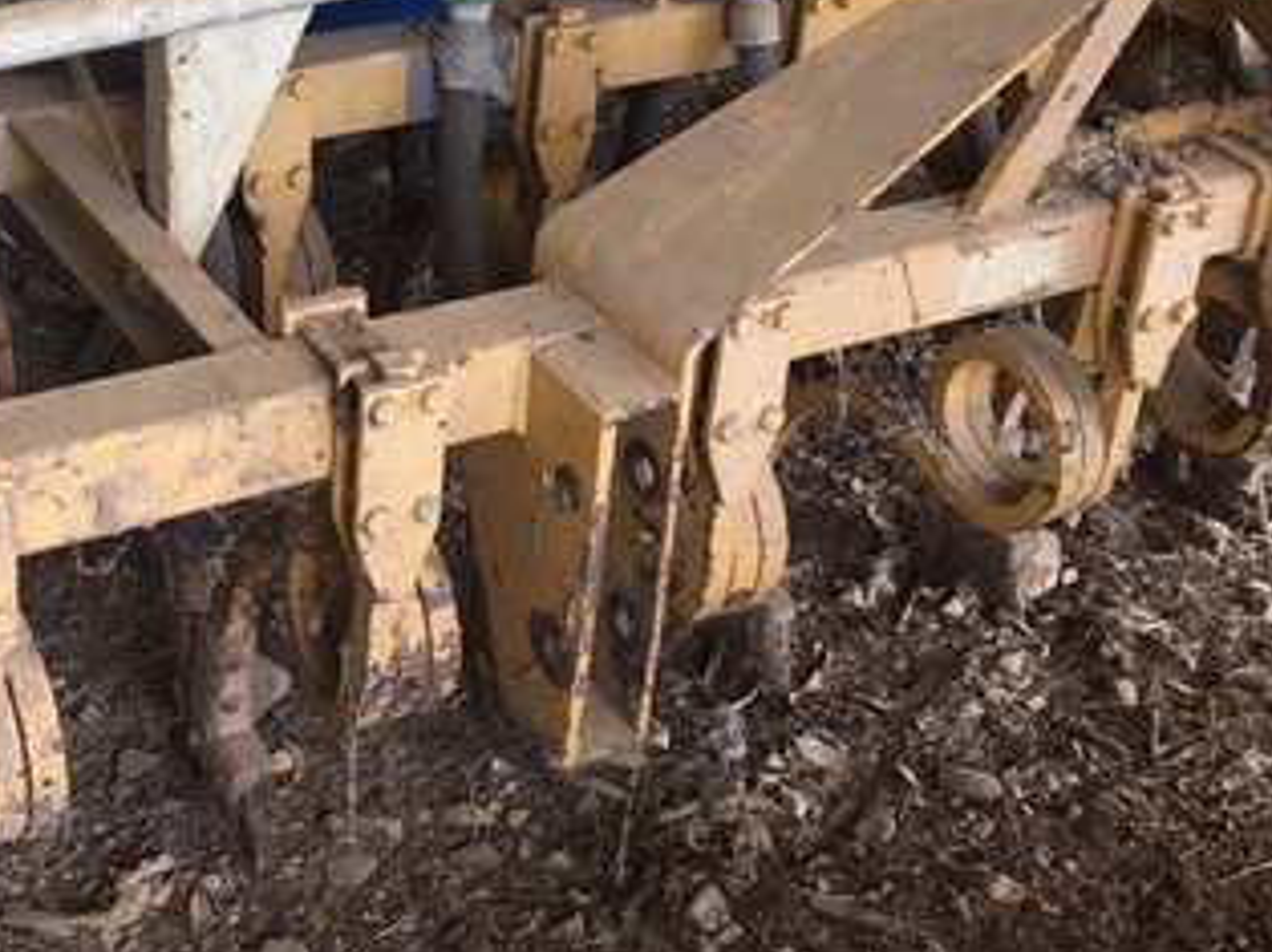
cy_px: 164
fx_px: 2240
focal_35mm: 61
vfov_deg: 23.6
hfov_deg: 31.5
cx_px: 442
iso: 25
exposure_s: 1/50
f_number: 2.2
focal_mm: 4.15
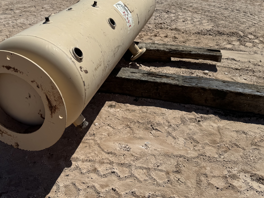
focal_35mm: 37
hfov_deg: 50.0
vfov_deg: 38.5
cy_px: 78
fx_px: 282
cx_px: 114
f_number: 1.78
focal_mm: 6.86
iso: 80
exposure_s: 1/10417
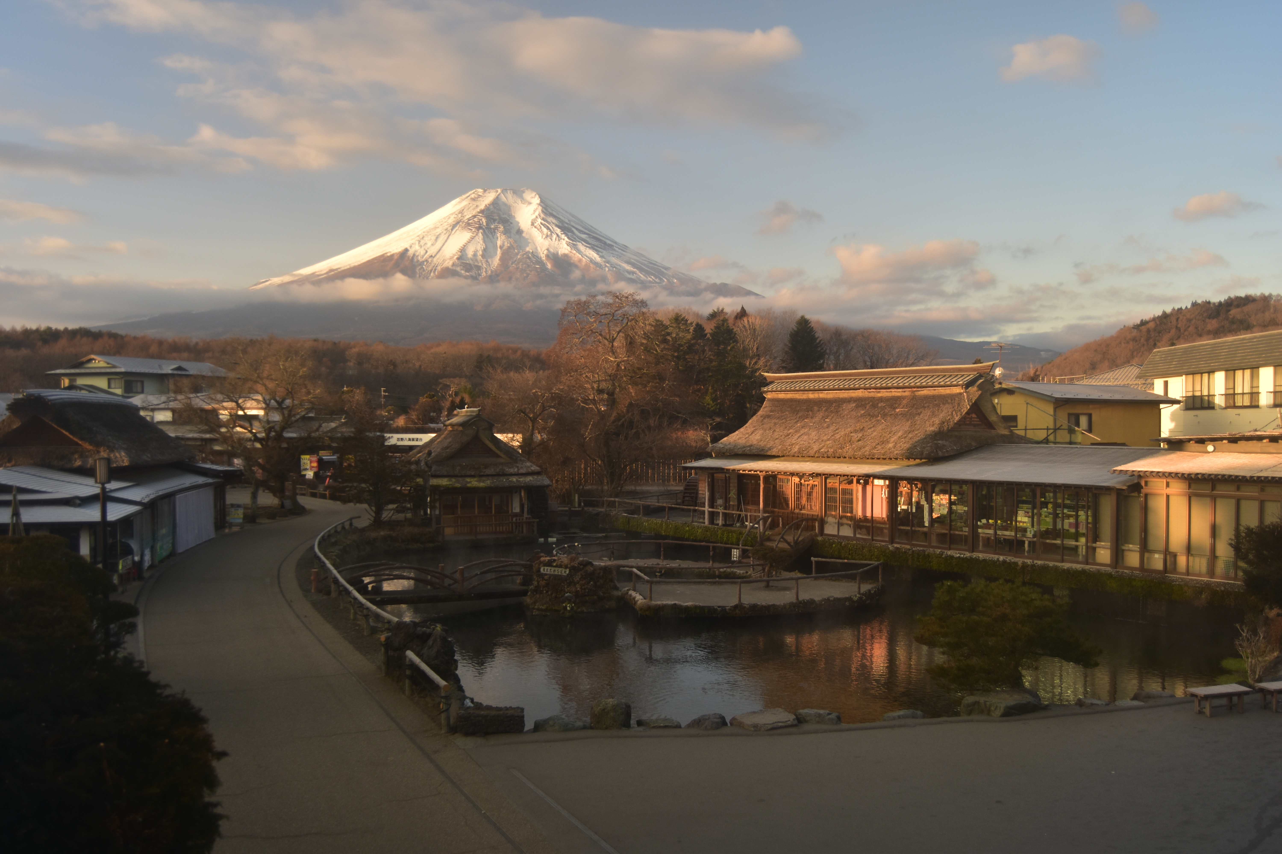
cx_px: 641
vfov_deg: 16.6
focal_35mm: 82
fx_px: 2938
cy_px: 427
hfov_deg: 24.6
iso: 200
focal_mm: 55
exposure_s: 1/125
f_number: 5.6
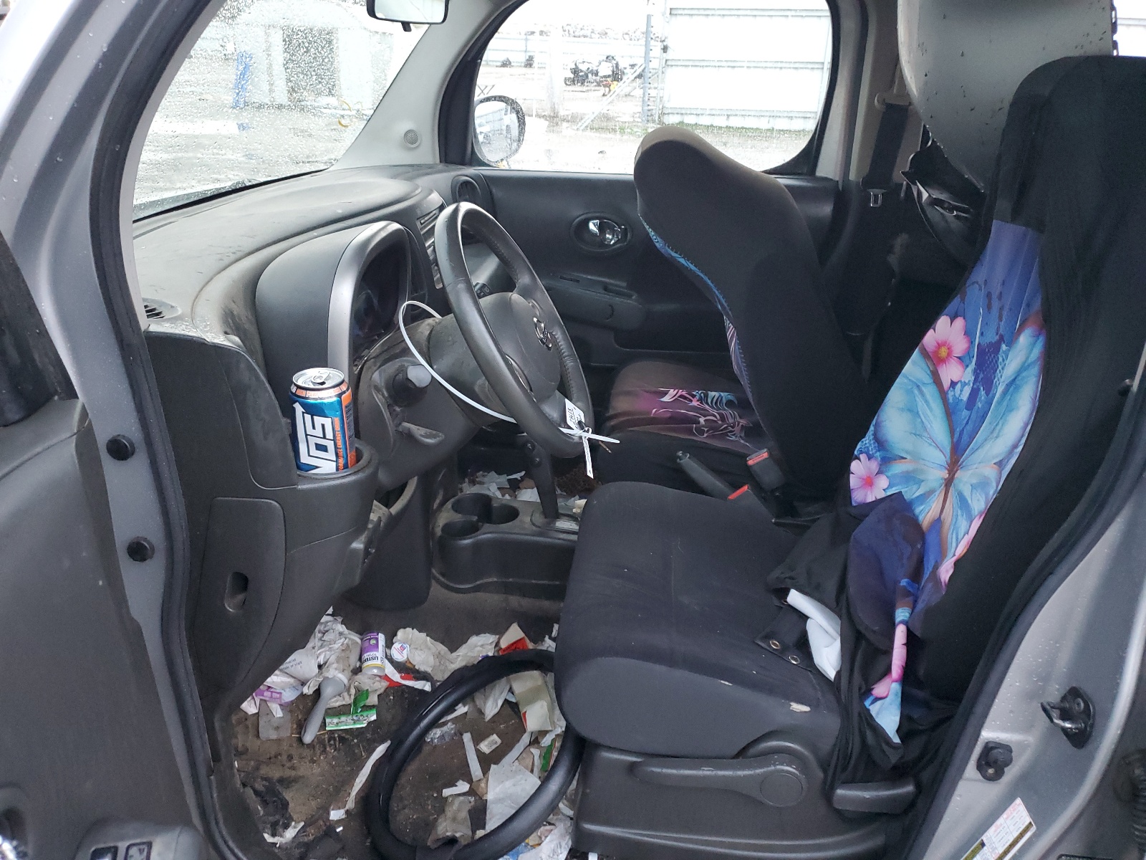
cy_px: 430
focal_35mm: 26
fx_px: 861
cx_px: 573
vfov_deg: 53.1
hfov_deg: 67.3
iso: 314
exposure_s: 1/60.2
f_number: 1.5
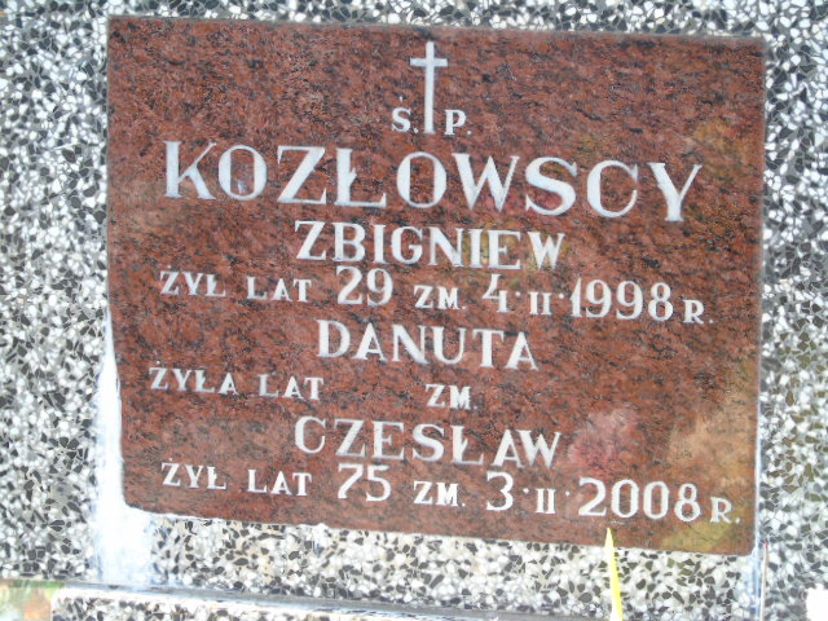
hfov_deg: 12.2
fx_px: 3875
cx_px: 414
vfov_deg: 9.2
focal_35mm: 162
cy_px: 310
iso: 200
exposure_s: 1/125
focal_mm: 29
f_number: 4.9
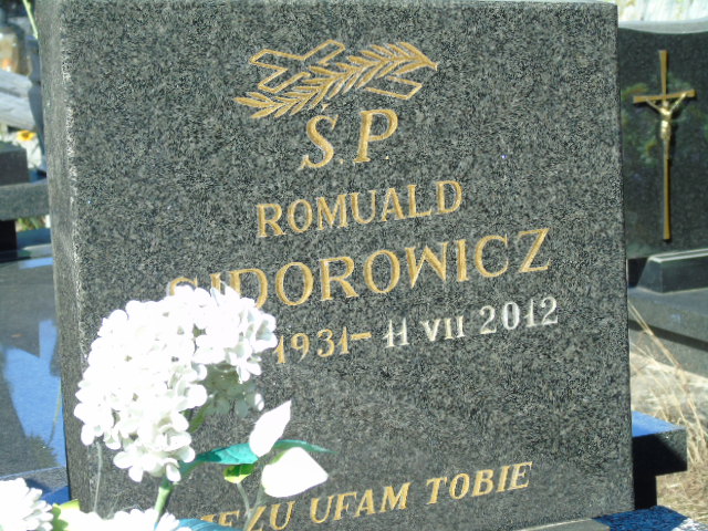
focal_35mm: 162
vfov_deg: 9.2
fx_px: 3313
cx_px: 354
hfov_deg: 12.2
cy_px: 266
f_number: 4.9
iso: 80
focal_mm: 29
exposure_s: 1/160
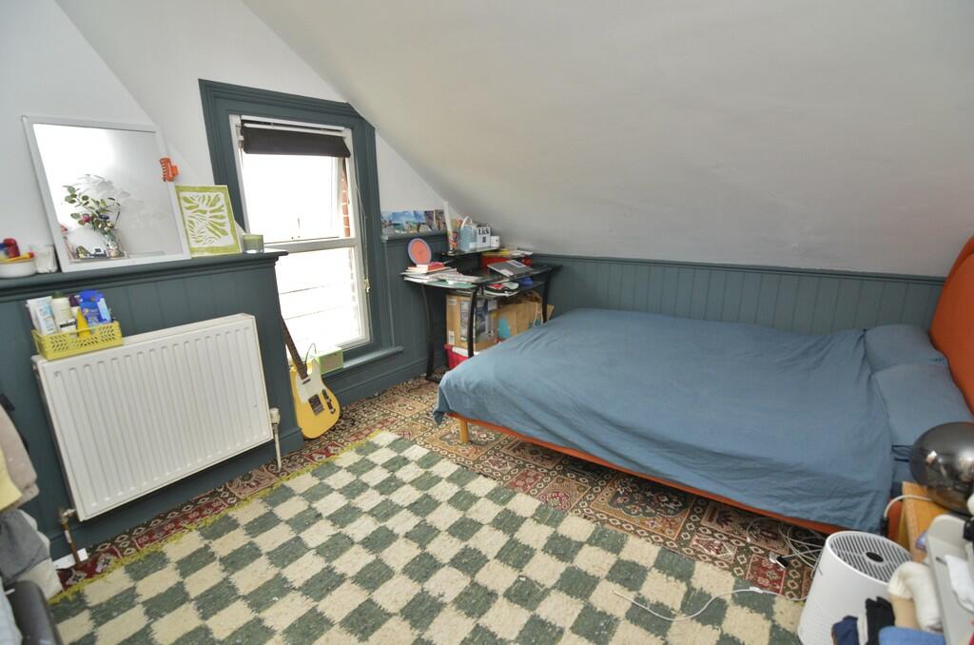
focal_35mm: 16
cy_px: 322
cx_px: 487
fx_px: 445
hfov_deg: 95.1
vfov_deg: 71.8
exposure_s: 1/60
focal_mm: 11
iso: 800
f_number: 4
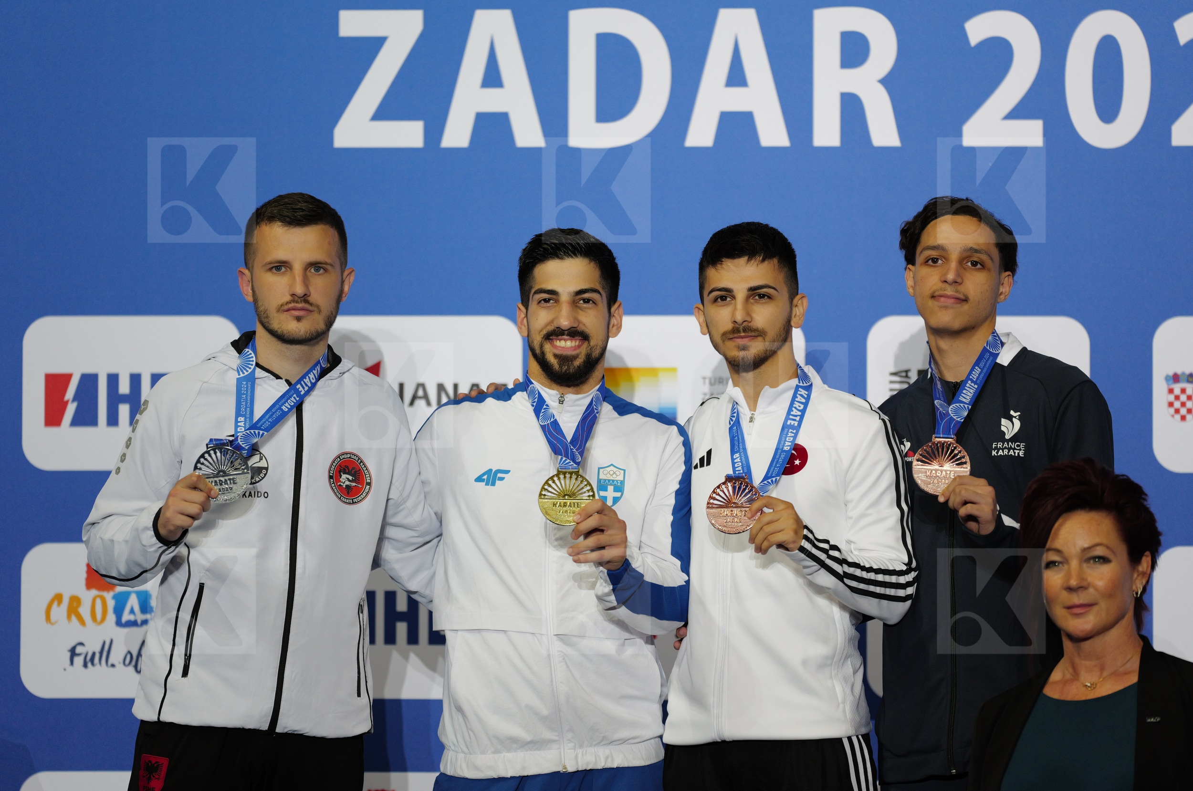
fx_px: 6617
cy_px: 396
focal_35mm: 200
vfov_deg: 6.8
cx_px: 596
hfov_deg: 10.3
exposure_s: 1/500
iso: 1250
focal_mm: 200
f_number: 2.8
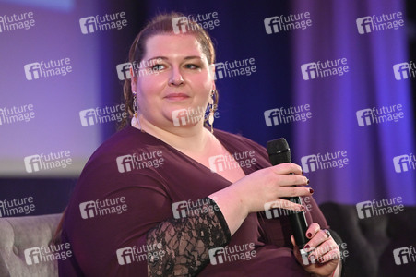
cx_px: 208
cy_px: 138
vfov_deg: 6.9
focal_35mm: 200
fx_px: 2309
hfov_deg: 10.3
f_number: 2.8
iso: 4000
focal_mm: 200
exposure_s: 1/320
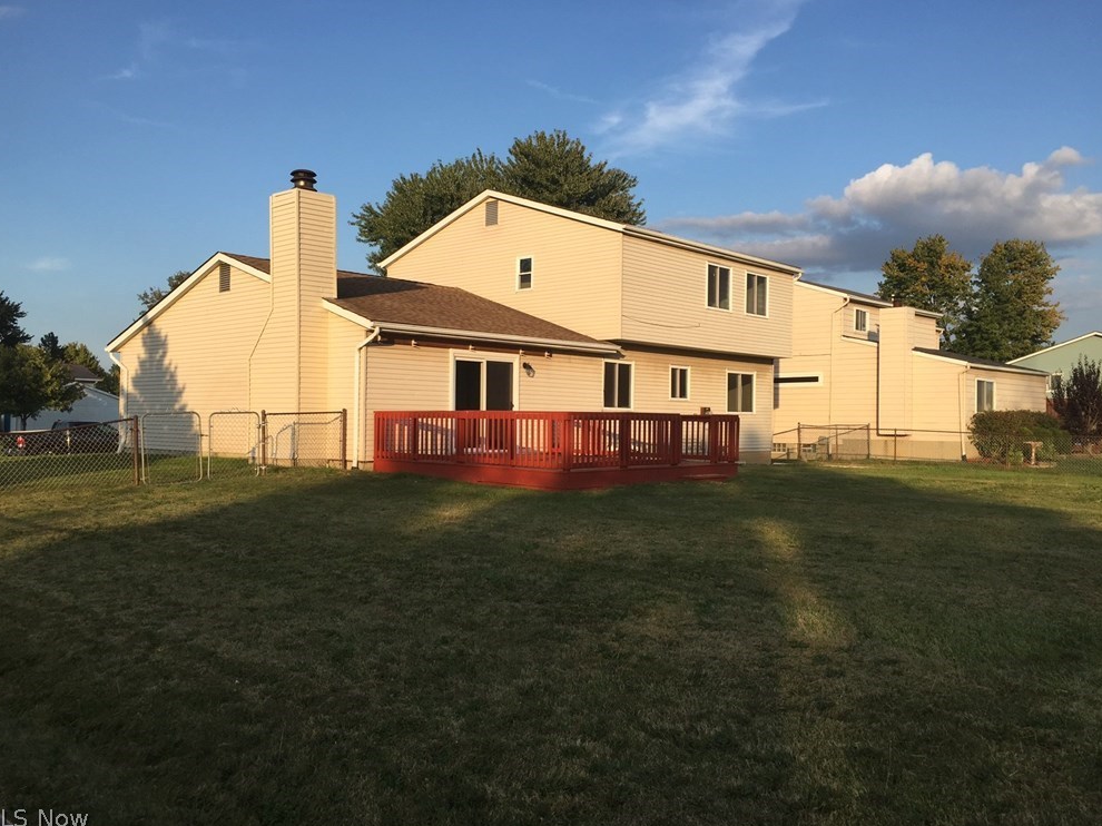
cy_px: 410
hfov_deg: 60.0
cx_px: 543
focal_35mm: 30
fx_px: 955
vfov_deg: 46.8
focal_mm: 4.15
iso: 32
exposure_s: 1/1014
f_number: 2.2
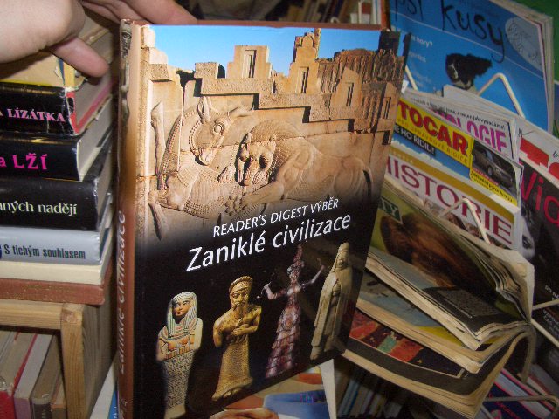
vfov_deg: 40.7
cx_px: 280
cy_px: 210
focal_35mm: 35
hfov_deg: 52.6
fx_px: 565
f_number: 2.6
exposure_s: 1/60
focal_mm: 5.8
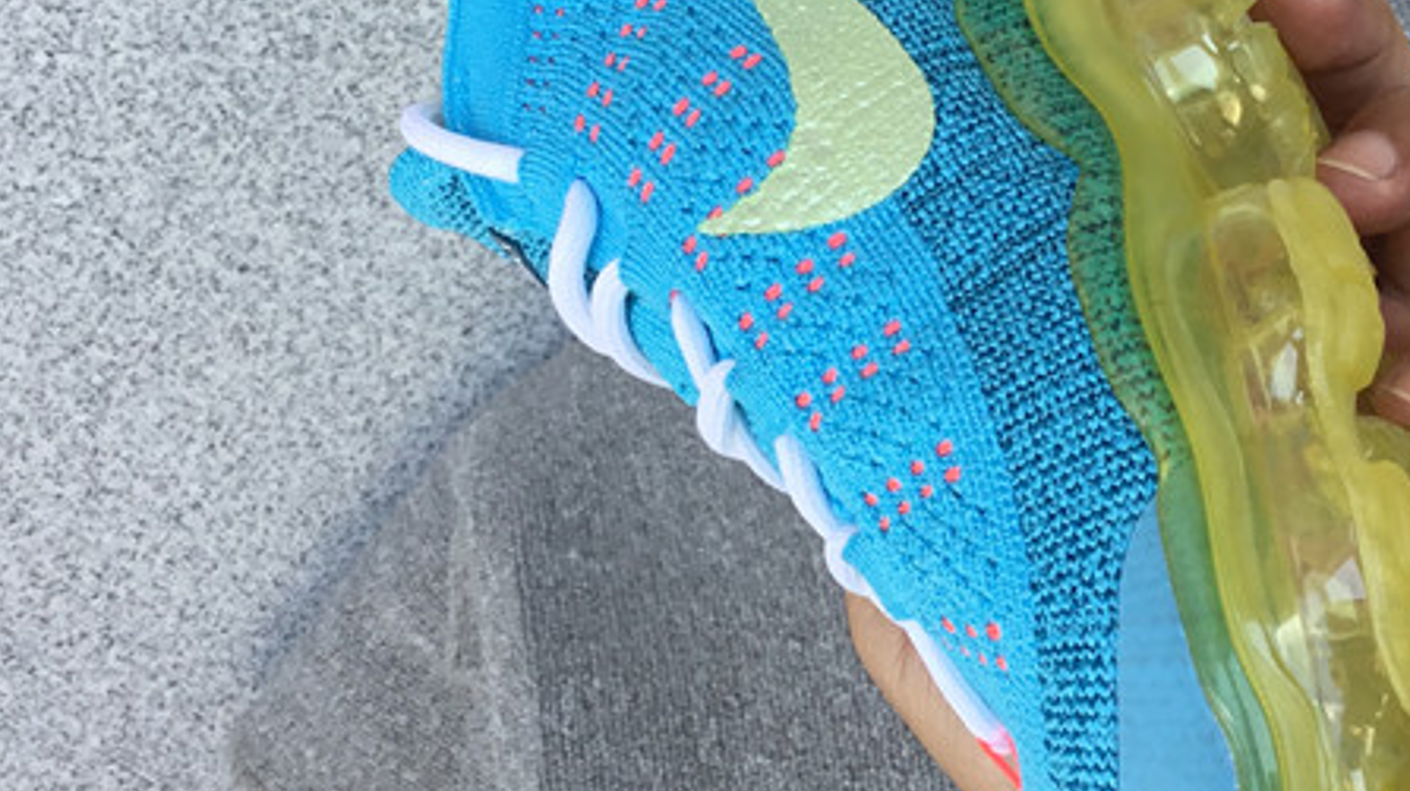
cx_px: 931
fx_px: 2541
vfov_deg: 17.6
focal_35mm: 68
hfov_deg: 30.8
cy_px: 238
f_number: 2.4
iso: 25
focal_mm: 3.3
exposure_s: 1/172
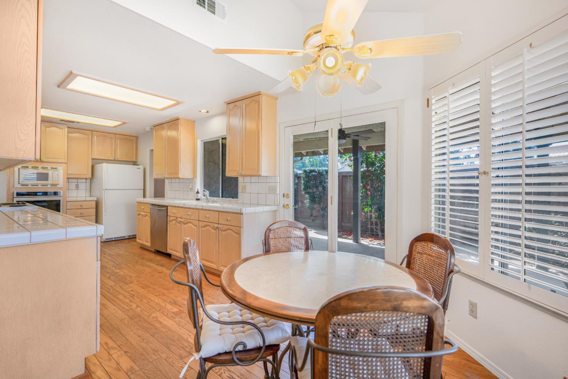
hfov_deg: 93.3
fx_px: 268
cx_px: 277
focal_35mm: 17
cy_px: 183
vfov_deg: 70.4
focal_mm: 16
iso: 400
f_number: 4
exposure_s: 1/40
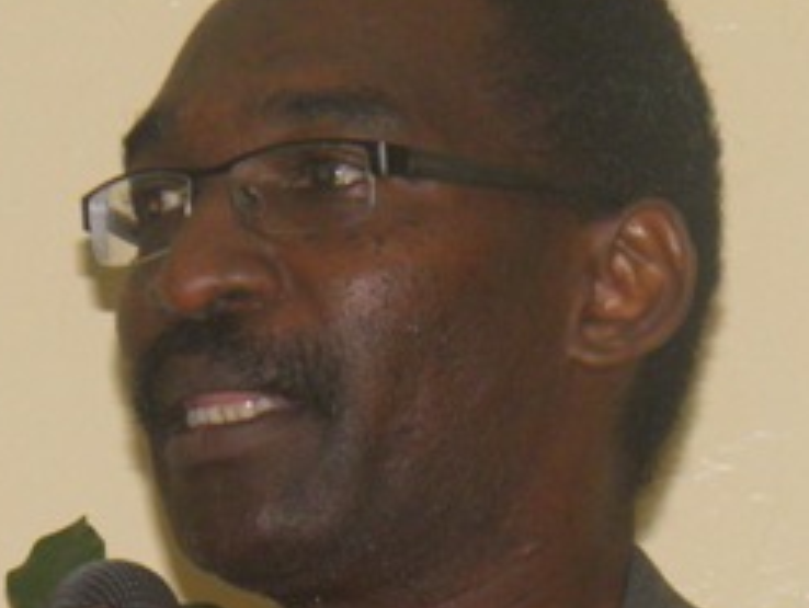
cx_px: 372
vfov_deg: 3.1
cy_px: 641
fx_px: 11065
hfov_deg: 4.2
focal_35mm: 473
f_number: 4.1
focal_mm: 32.7
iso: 200
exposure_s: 1/160
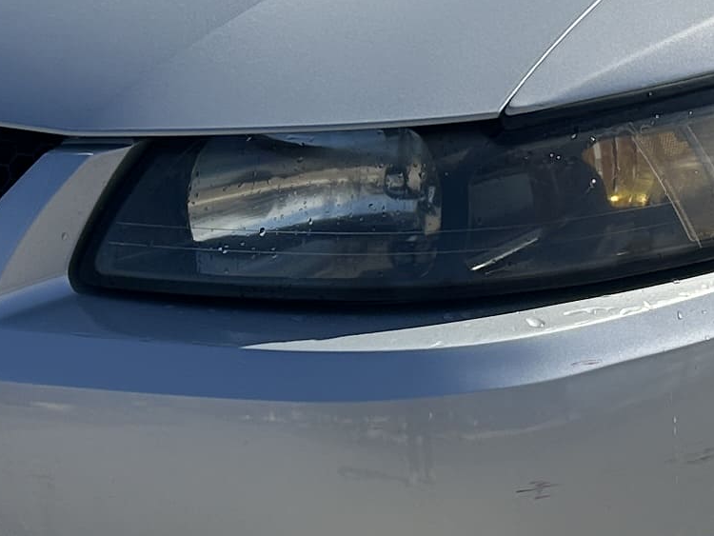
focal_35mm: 129
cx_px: 611
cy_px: 339
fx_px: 2662
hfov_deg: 15.1
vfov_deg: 11.5
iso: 80
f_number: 1.78
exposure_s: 1/5848
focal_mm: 6.86
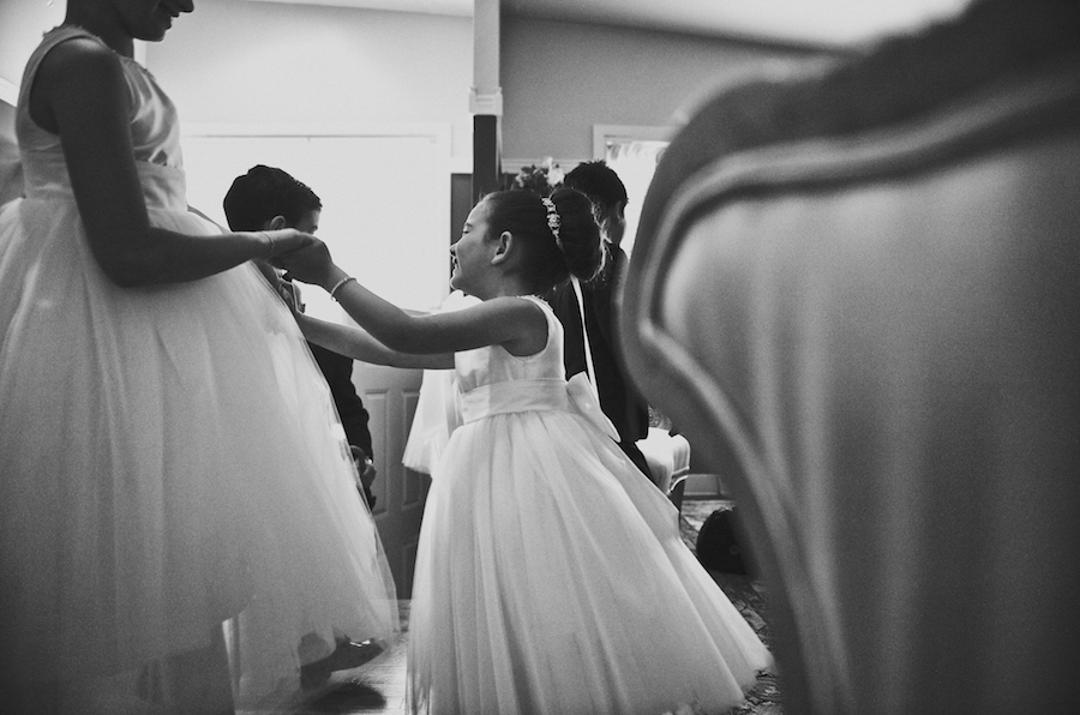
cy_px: 358
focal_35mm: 24
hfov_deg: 73.9
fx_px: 718
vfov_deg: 52.9
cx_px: 540
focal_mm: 24
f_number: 2.8
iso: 2000
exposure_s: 1/400
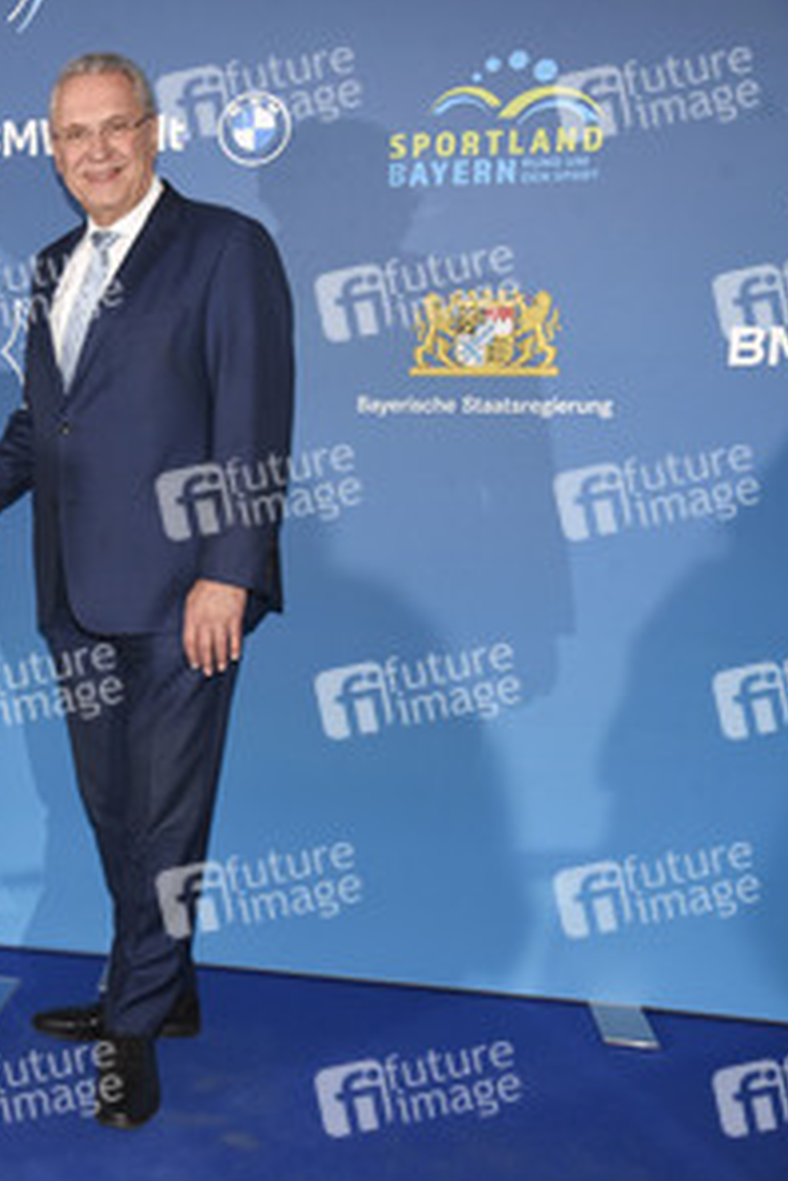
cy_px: 592
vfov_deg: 41.9
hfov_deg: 26.3
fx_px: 1543
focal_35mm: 47
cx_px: -86
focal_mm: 31
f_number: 6.3
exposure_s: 1/80
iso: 2500
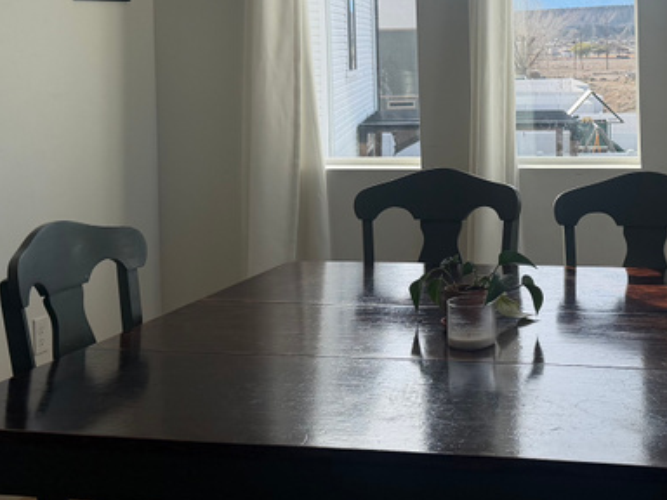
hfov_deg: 29.3
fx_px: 1233
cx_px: 565
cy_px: 64
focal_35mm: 64
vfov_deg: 22.5
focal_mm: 6.76
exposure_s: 1/1770
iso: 100
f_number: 1.78
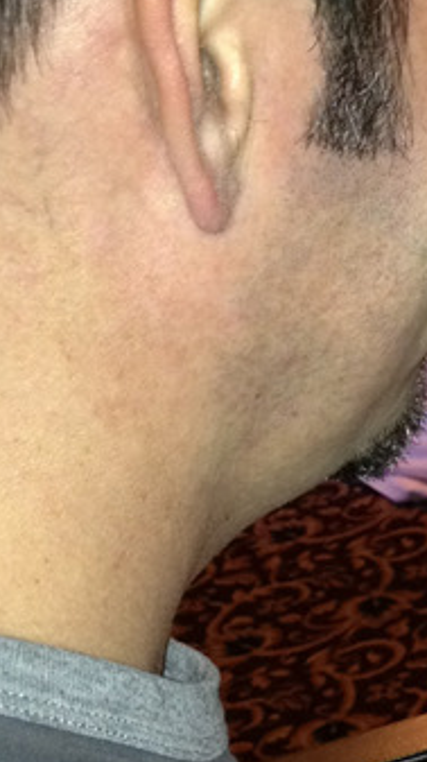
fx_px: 2340
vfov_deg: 18.3
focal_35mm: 116
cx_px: 777
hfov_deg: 9.9
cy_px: 644
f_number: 2.4
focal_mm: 4.28
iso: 200
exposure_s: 1/20
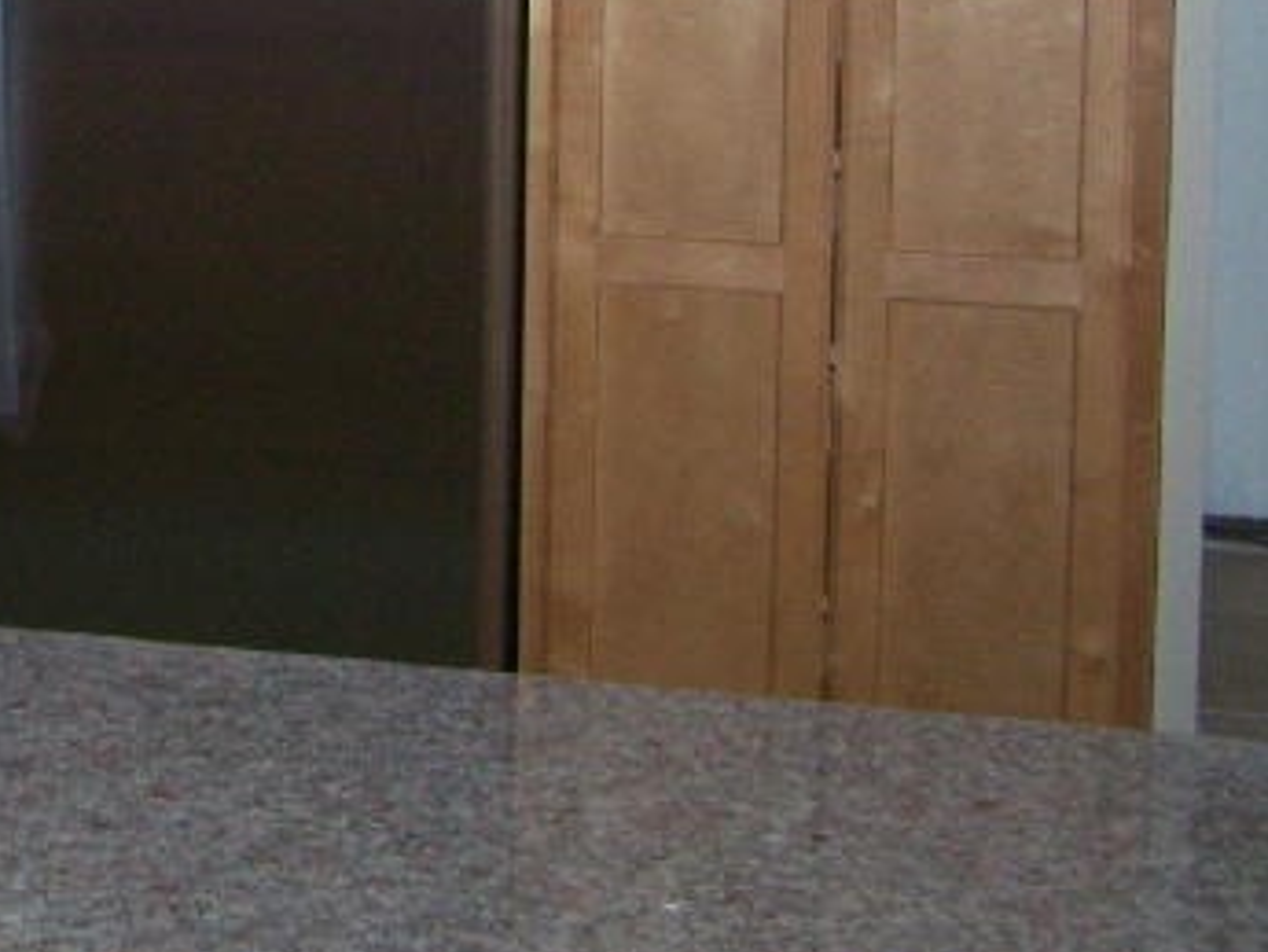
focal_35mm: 110
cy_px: -200
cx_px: -202
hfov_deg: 17.2
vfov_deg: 13.1
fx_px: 4031
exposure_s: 1/60
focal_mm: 6.3
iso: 160
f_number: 2.8
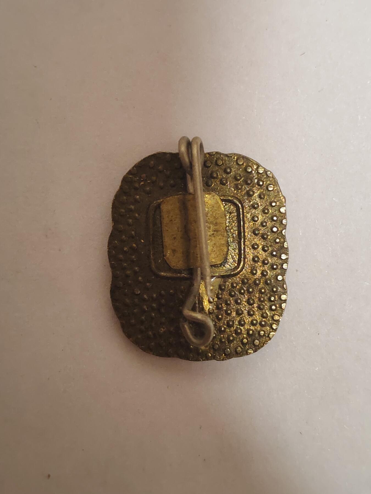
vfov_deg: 28.6
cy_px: 247
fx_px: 972
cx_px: 186
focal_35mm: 68
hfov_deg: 21.6
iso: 500
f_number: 1.95
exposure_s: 1/25
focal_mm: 5.52
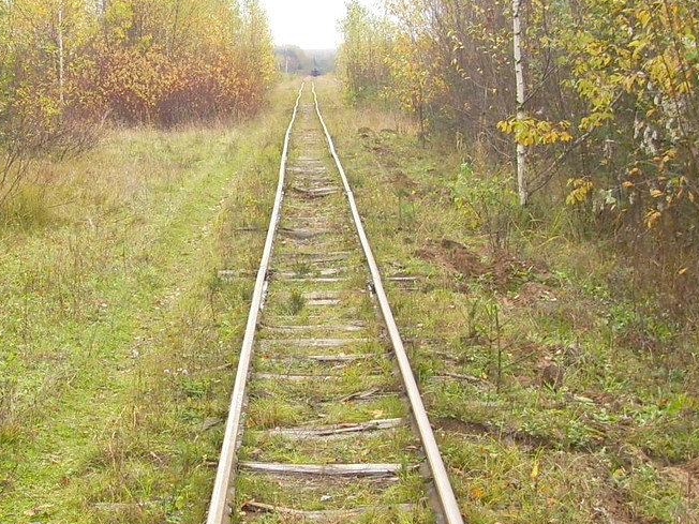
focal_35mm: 79
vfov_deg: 18.6
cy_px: 334
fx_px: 1595
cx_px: 332
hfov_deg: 24.7
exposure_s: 1/125
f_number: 2.9
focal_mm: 5.7
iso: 80
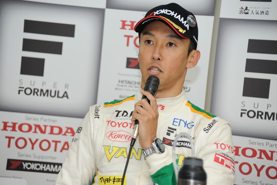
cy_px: 92
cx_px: 138
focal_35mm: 125
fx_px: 962
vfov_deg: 11.0
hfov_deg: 16.4
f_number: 5.6
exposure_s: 1/250
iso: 800
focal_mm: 125
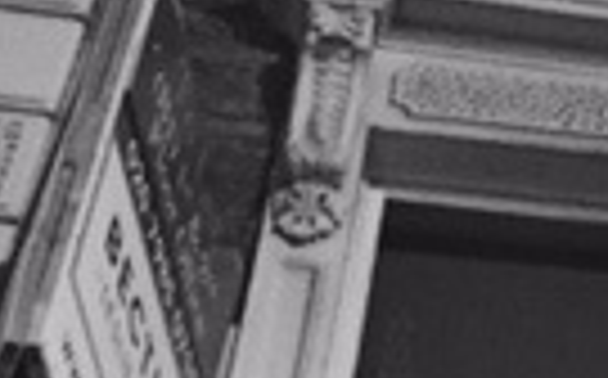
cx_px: 1383
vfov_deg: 9.0
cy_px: 158
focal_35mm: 146
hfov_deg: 12.0
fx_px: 2416
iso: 320
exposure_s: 1/17
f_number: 2.2
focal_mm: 4.15
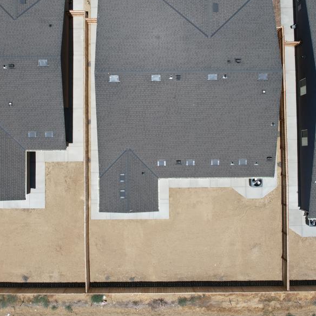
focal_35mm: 48
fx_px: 496
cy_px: 118
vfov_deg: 35.2
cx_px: 150
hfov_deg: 35.3
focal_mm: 8.38
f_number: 2.8
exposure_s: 1/3000
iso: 110
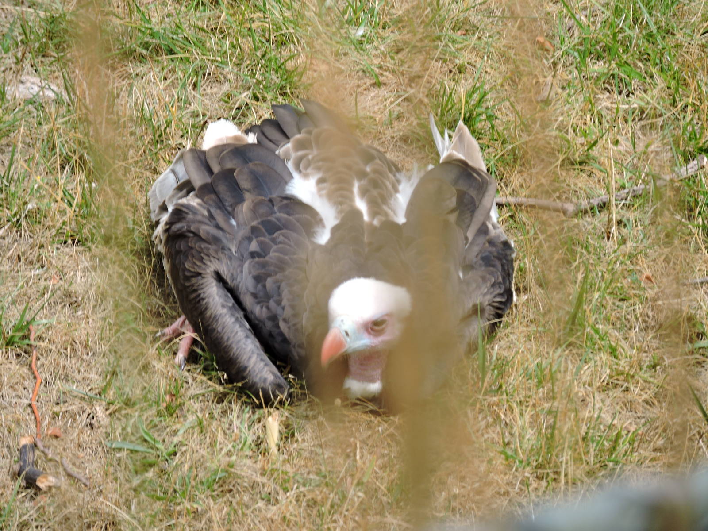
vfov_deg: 3.0
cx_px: 354
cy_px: 266
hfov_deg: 4.0
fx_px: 10226
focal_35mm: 500
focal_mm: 89.2
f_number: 4.9
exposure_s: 1/250
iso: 100
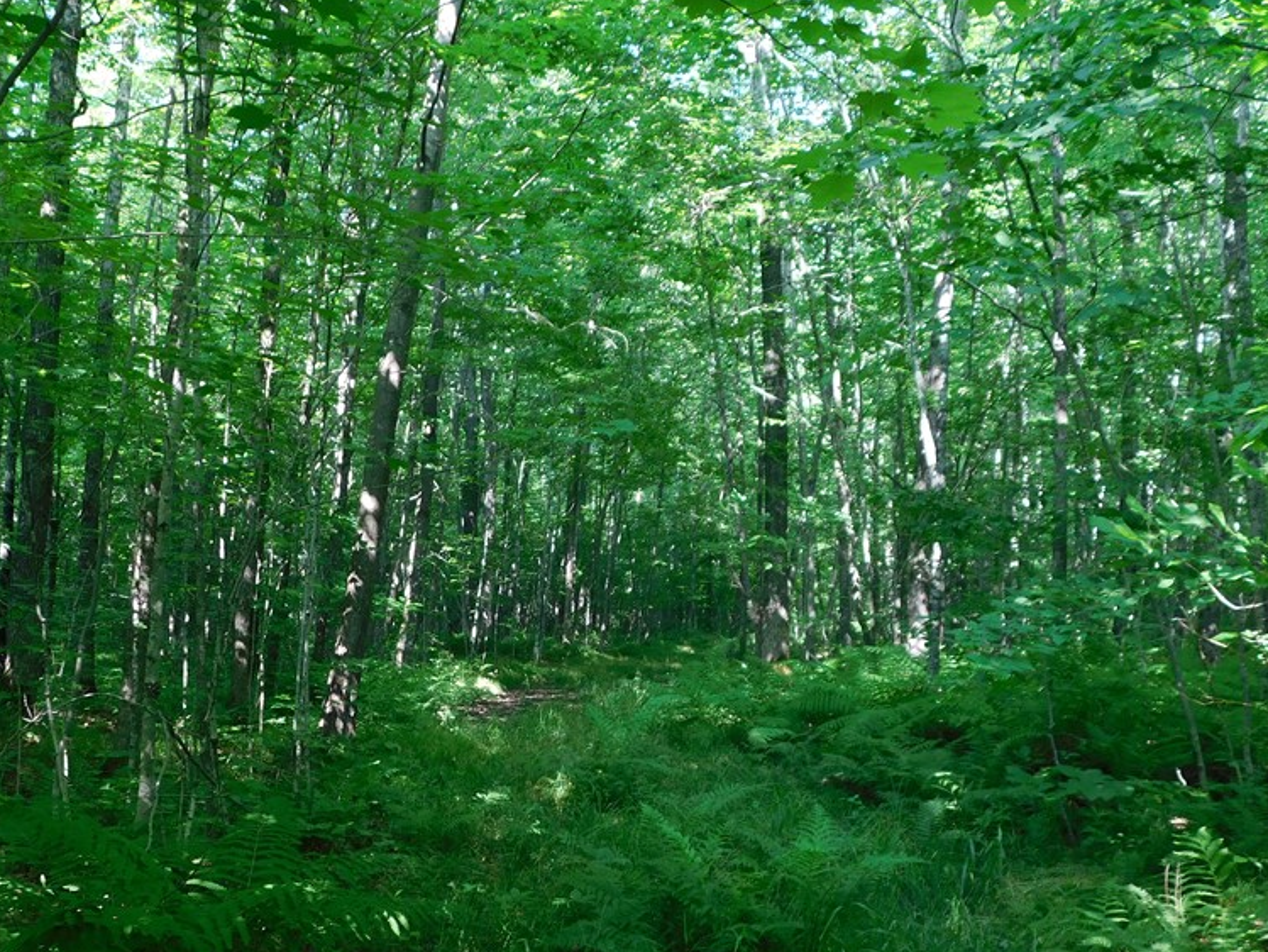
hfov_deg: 45.7
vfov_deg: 35.0
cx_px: 579
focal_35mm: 41
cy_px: 564
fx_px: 1502
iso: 125
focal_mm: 5.3
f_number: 3.2
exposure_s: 1/40
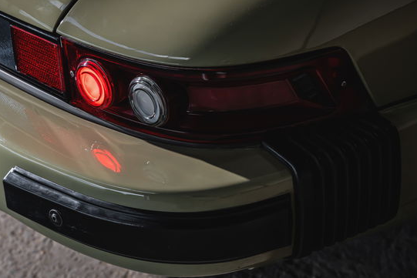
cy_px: 102
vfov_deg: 15.5
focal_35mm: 88
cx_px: 193
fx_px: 1020
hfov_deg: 23.1
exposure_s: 1/160
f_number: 5.6
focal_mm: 62
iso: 250
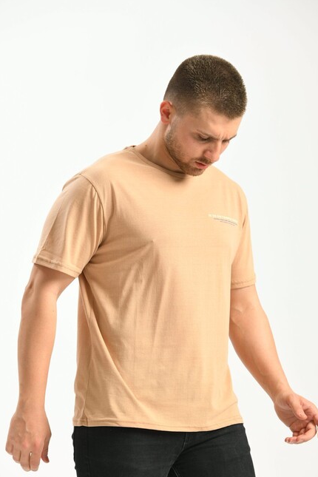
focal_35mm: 157
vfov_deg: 13.1
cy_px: 268
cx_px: 165
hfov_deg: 8.7
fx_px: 2080
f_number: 5.6
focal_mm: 135
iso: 100
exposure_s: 1/160
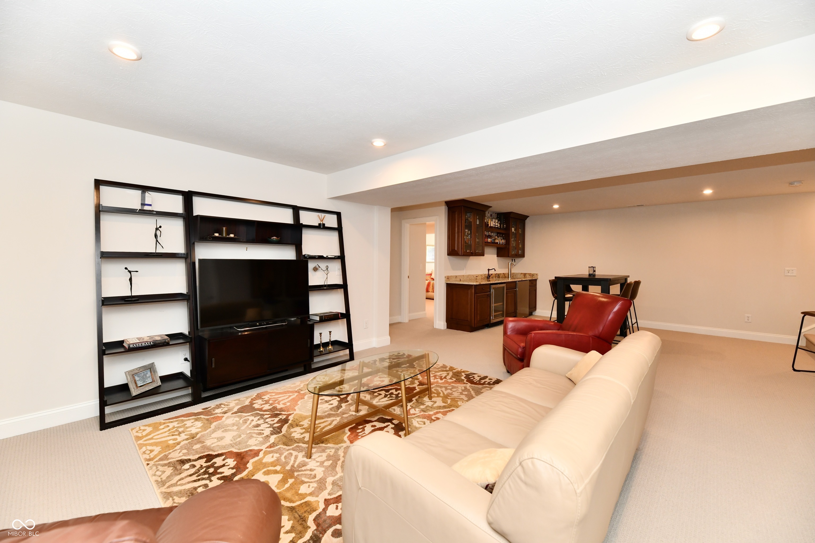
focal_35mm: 14
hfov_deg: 104.3
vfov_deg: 81.2
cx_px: 408
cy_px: 272
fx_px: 317
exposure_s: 1/60
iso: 640
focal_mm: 14
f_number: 6.3
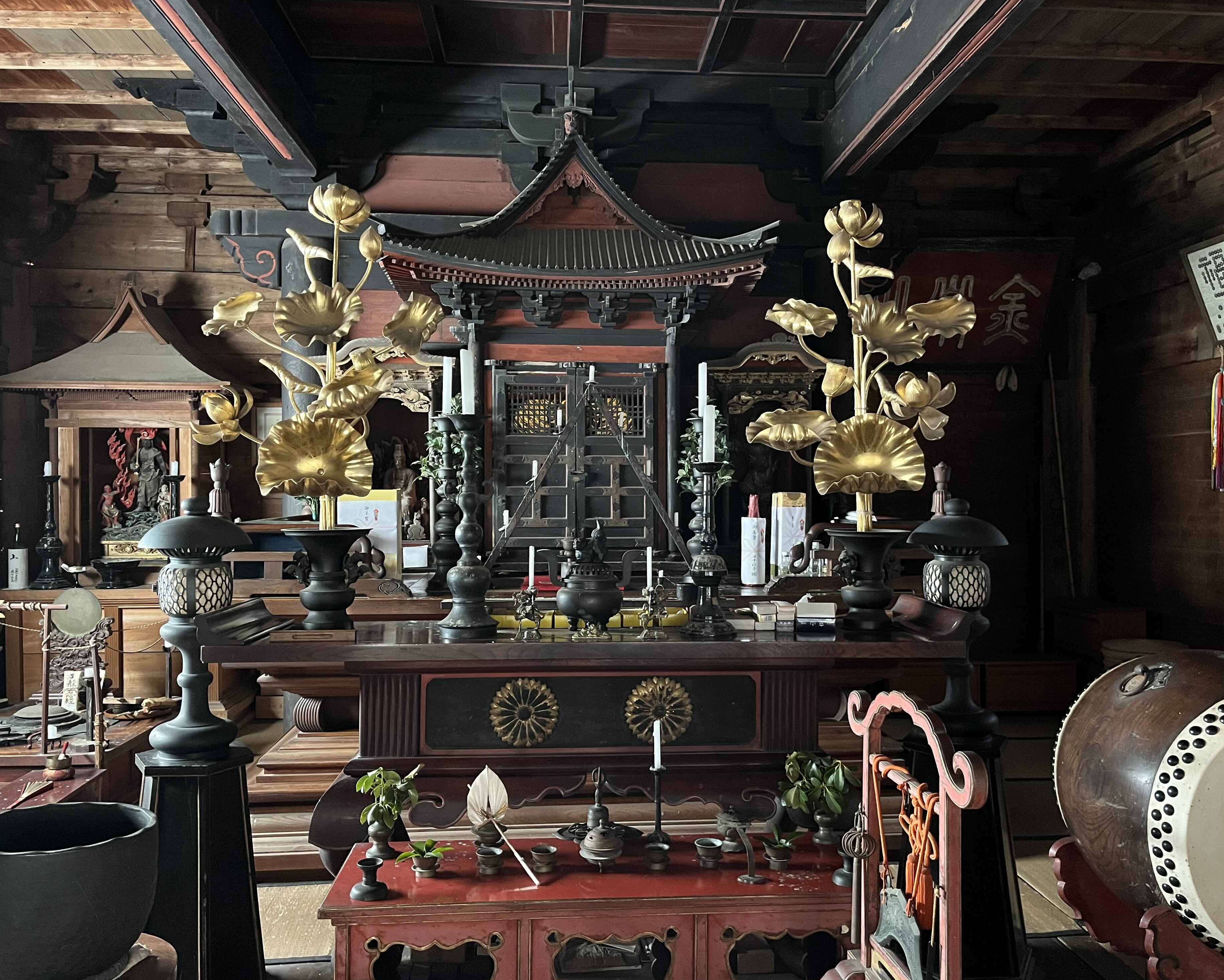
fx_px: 1014
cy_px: 477
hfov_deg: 62.2
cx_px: 626
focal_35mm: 28
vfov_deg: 51.5
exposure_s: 1/40
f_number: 1.6
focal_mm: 5.1
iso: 640
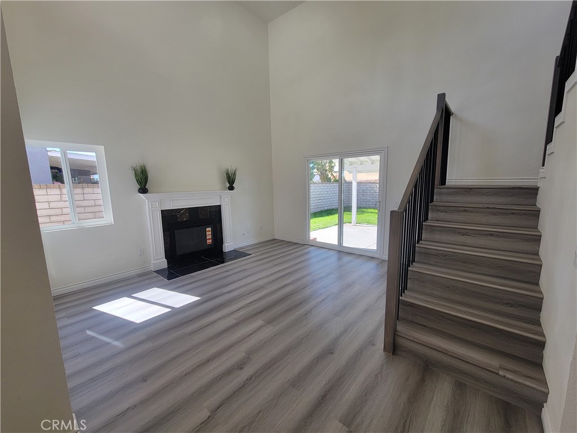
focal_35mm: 13
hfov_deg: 106.2
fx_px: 217
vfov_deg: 89.9
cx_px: 288
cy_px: 216
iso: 64
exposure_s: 1/120
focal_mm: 2.2
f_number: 2.2
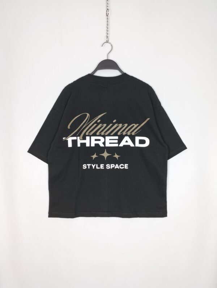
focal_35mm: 28
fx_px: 233
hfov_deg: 49.9
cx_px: 108
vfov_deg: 63.4
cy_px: 144
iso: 100
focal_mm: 4.27
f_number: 1.8
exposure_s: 1/15
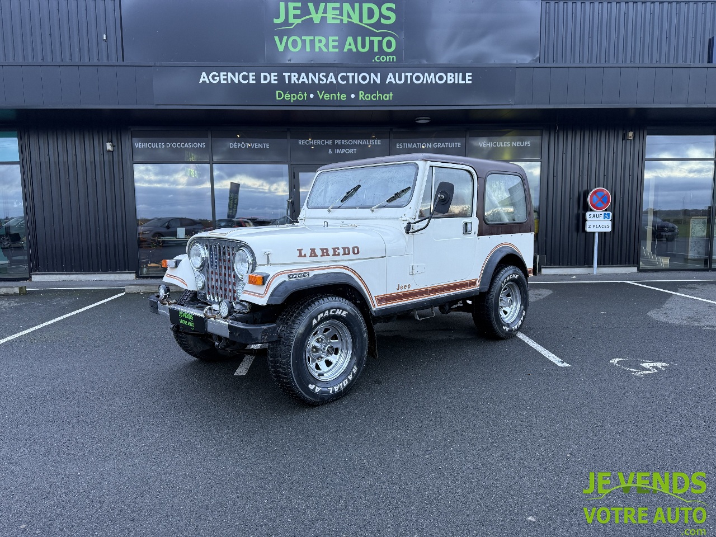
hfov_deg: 71.6
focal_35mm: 24
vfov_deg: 56.8
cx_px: 358
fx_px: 496
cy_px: 268
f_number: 1.78
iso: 160
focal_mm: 6.76
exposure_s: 1/121
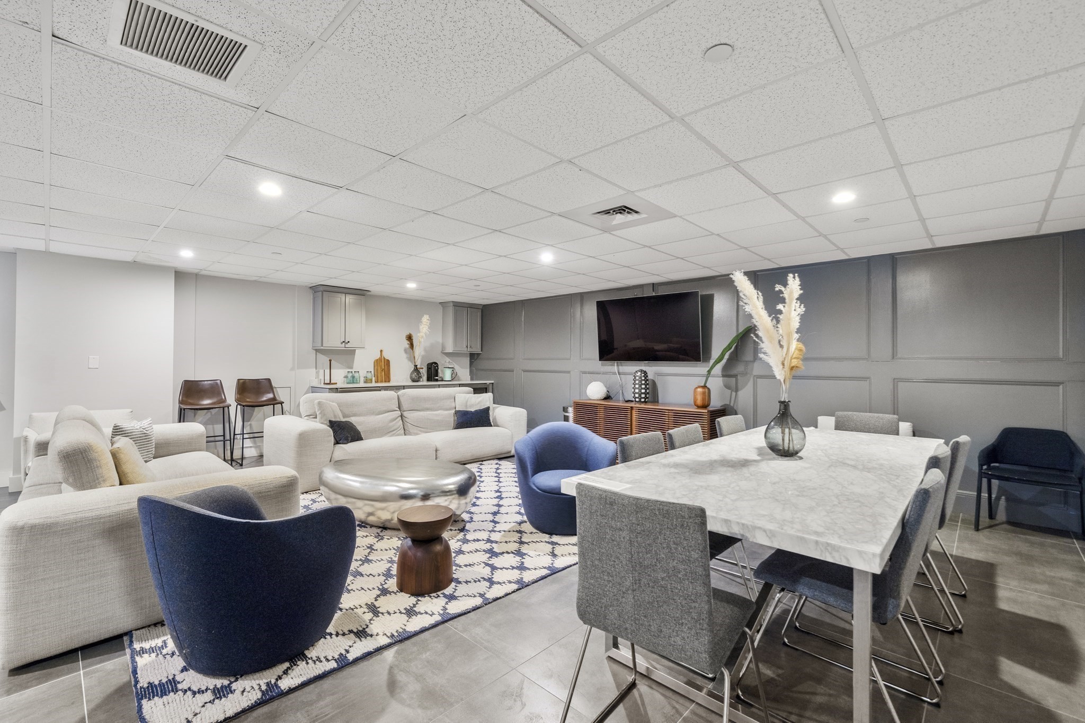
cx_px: 542
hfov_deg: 104.3
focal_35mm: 14
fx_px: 422
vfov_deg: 81.2
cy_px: 362
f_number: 7.1
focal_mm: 14
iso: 320
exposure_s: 1/1.67
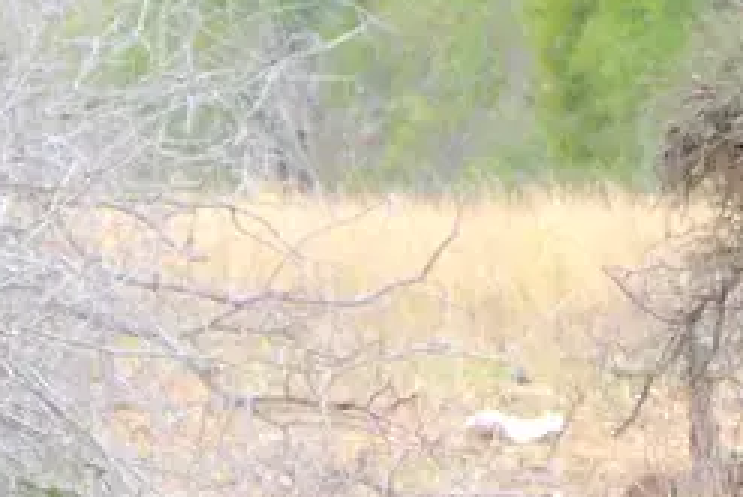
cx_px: -529
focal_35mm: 3501
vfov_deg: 0.4
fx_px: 72296
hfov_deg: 0.6
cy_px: 518
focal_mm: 176
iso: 125
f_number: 4.5
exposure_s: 1/320
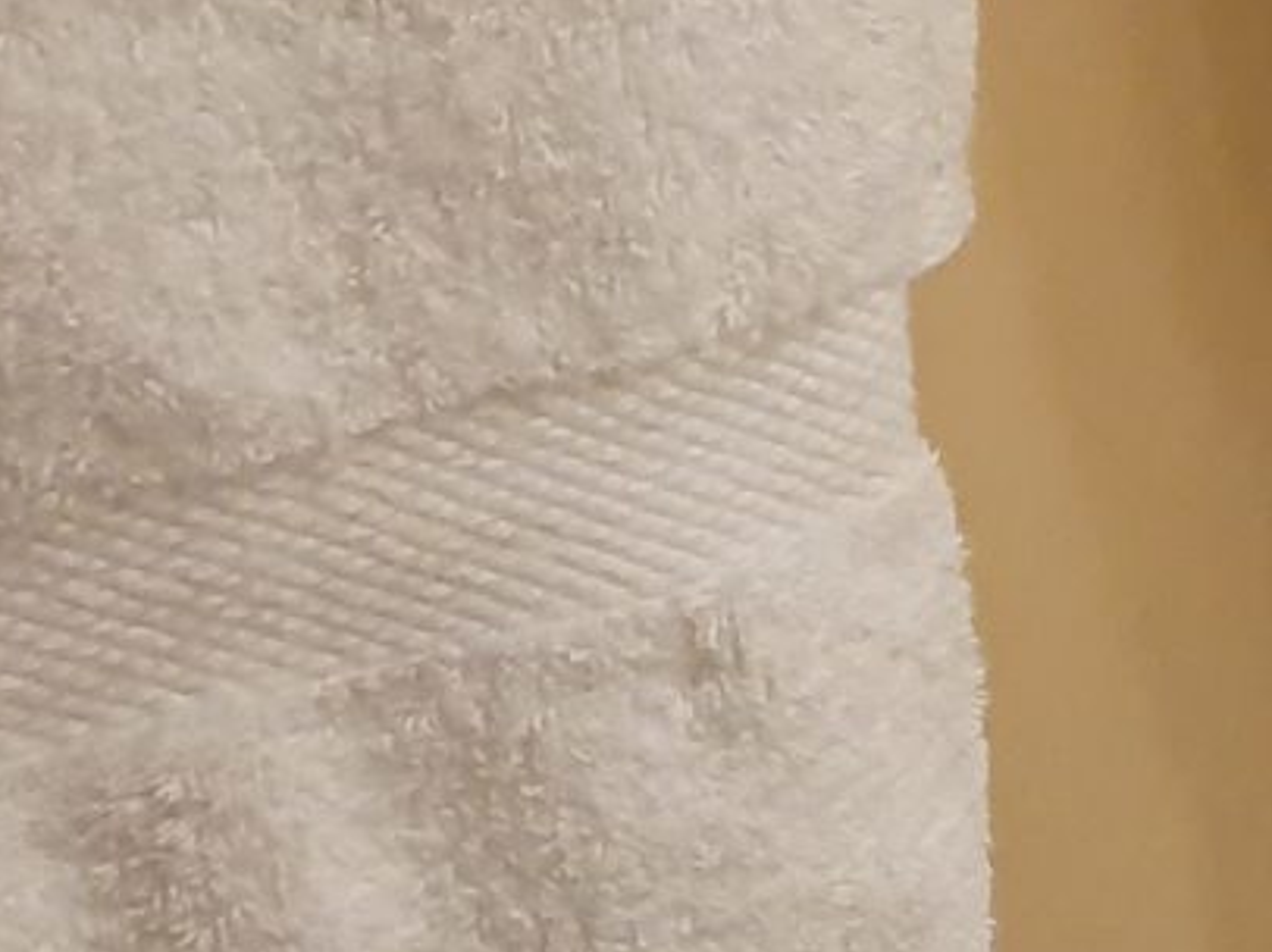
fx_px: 3011
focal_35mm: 82
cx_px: 1924
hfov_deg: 20.4
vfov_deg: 17.5
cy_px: -34
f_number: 2.2
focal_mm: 1.8
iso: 200
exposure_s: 1/50
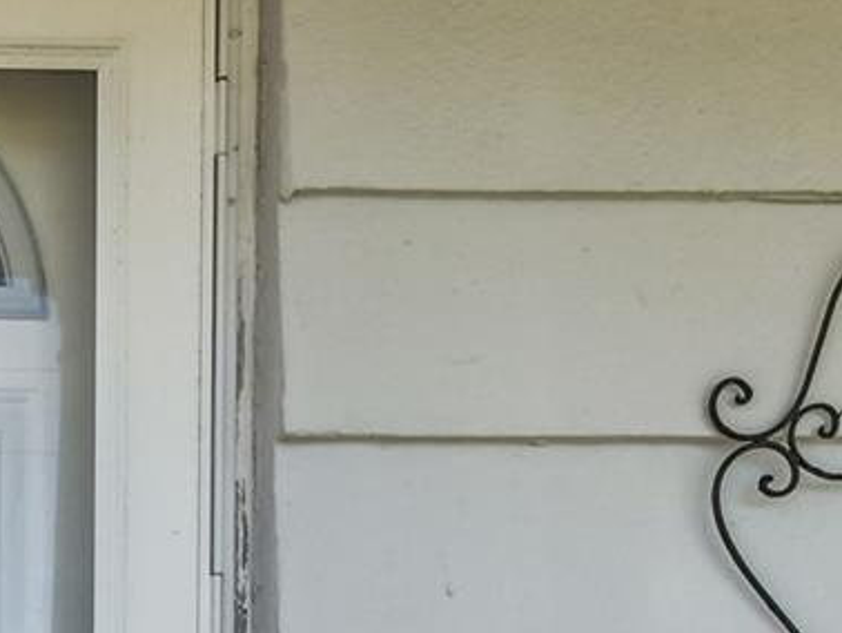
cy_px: 789
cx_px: -261
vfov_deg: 22.0
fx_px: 1485
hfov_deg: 26.6
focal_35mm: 61
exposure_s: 1/200
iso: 100
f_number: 7.1
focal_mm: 10
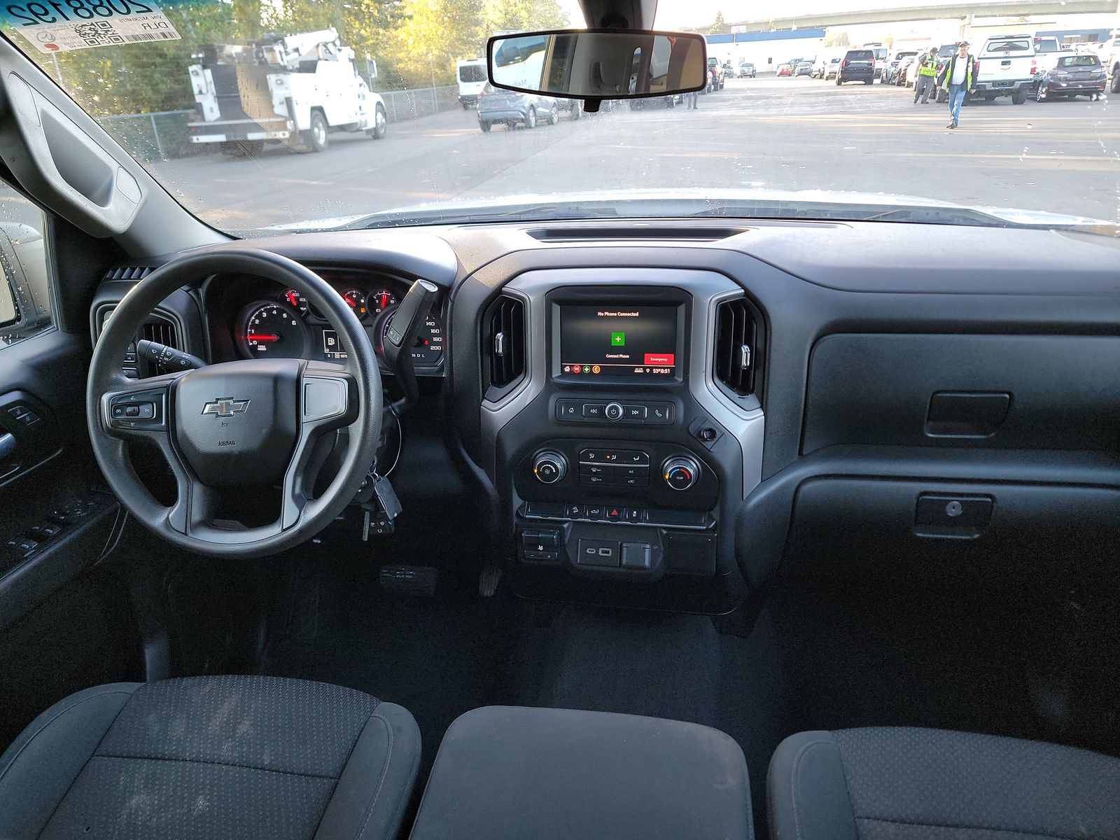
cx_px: 560
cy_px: 420
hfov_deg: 71.6
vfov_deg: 56.8
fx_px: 777
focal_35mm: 24
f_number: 1.8
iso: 158
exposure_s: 1/59
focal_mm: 6.7
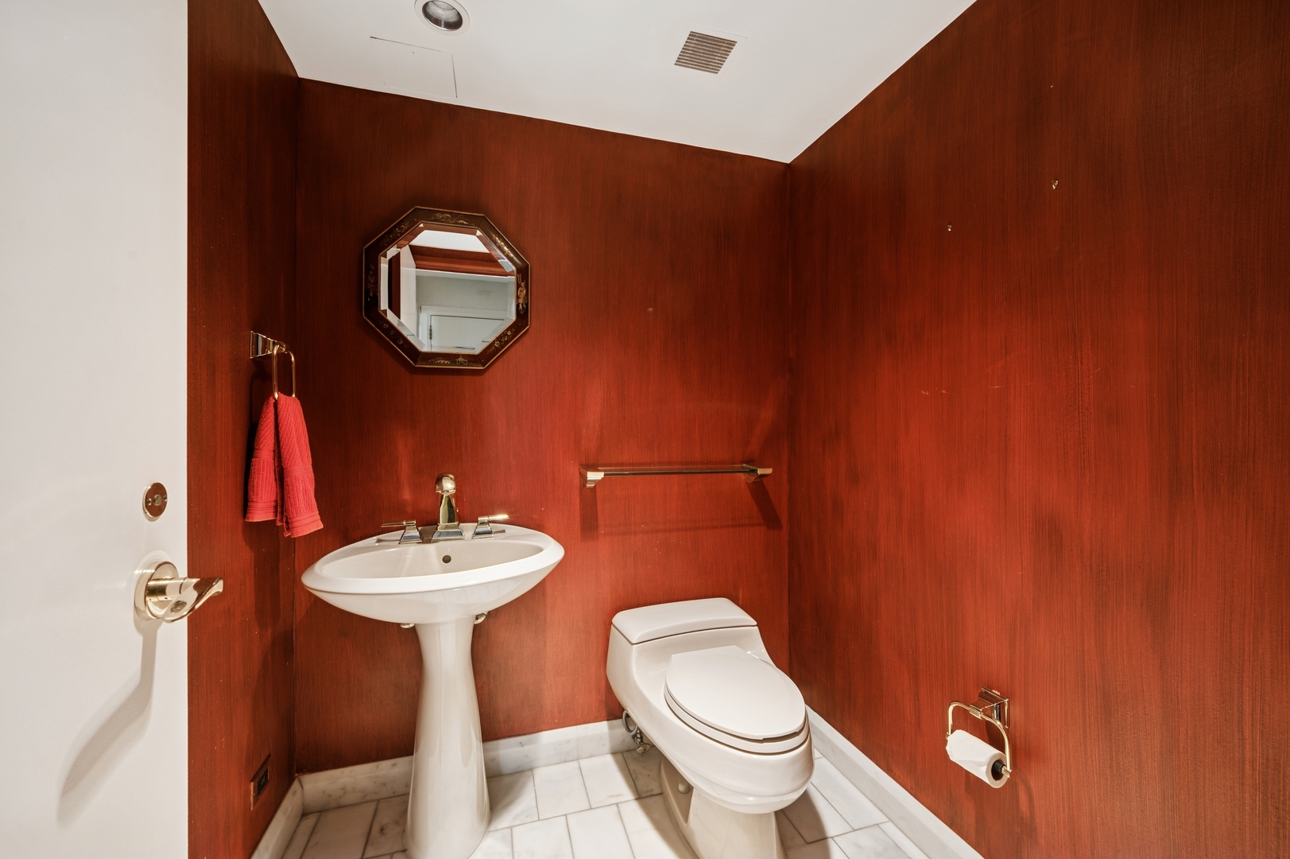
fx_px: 501
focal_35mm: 14
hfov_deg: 104.3
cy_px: 430
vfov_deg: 81.1
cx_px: 645
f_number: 10
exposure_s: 1
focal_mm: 14
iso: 100
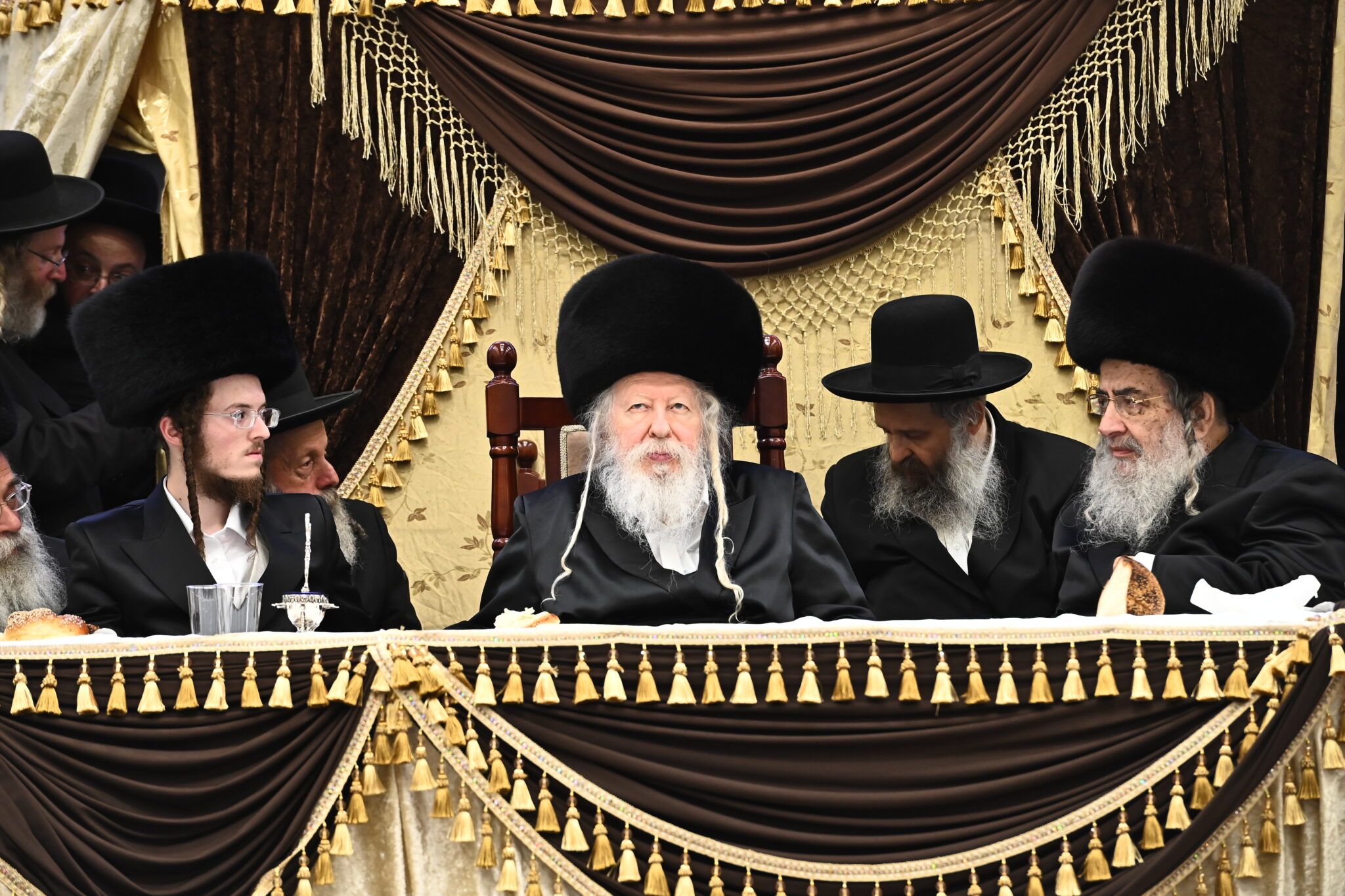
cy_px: 448
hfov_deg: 10.3
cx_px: 672
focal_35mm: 200
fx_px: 7469
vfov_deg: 6.9
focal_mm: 200
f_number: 7.1
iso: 2000
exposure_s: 1/200
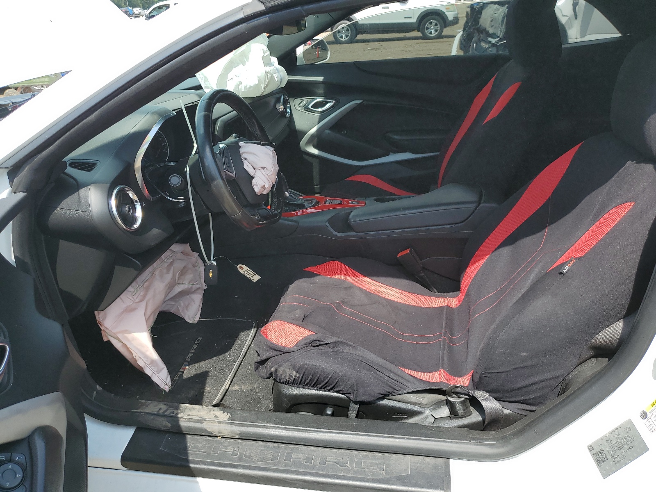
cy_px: 246
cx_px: 328
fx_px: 493
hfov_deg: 67.3
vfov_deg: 53.1
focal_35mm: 26
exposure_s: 1/1111
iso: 50
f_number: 1.5
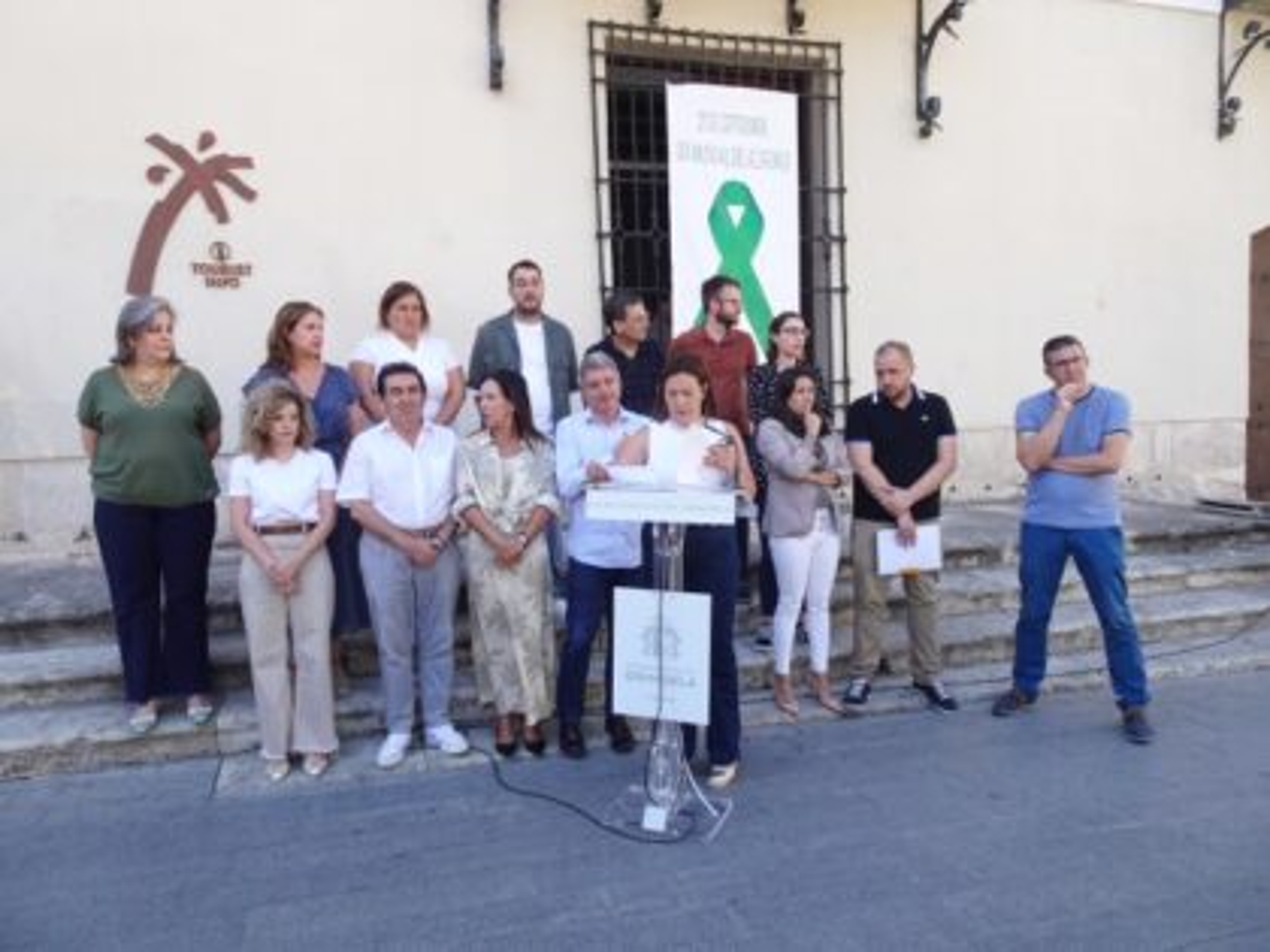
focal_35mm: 24
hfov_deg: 71.6
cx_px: 635
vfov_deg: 56.8
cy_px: 476
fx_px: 881
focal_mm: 4.25
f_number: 3.5
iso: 80
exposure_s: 1/125
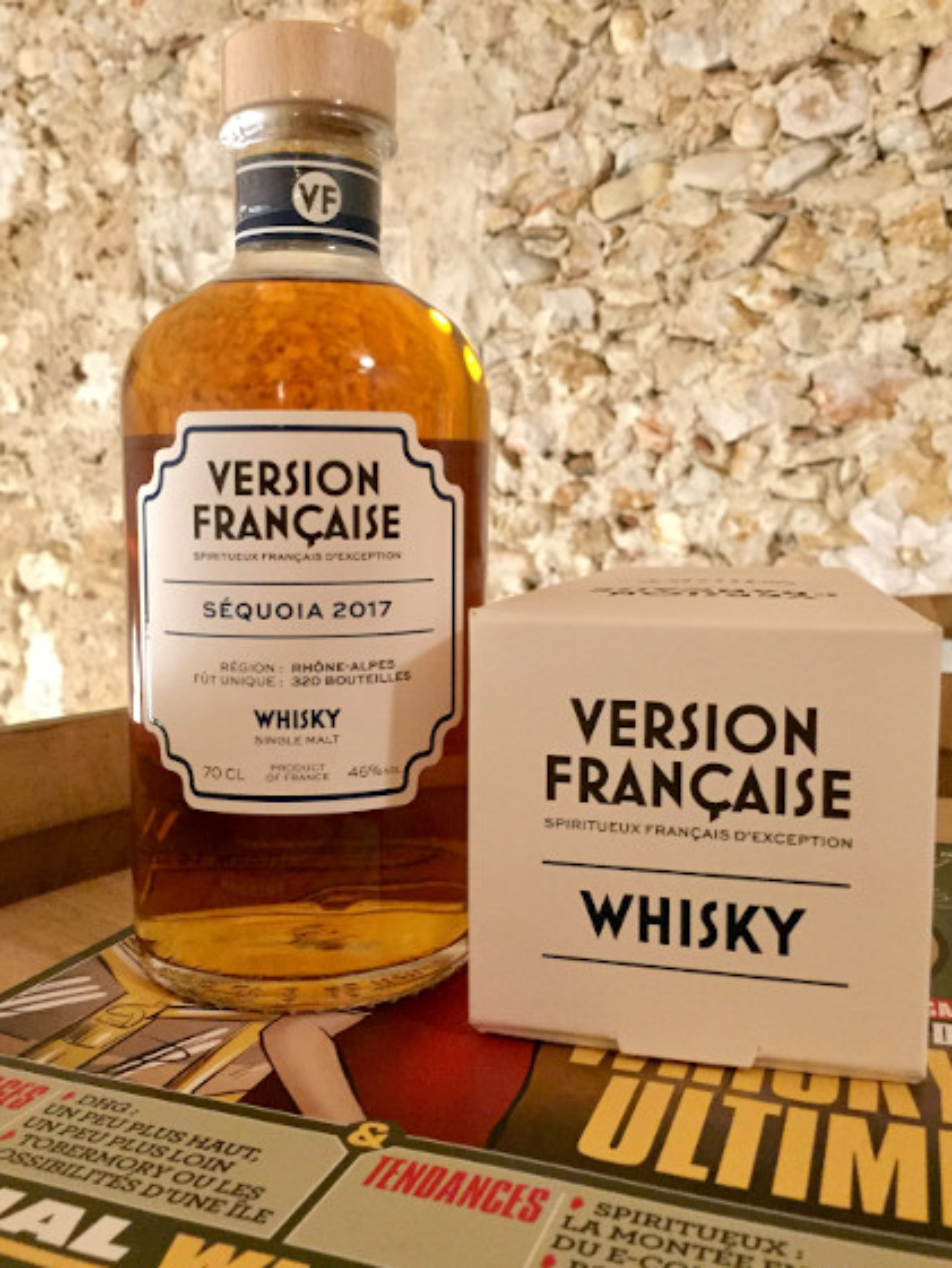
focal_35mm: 31
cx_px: 452
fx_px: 1136
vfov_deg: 58.3
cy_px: 606
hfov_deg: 45.4
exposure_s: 1/17
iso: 400
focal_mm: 4.15
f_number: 2.2
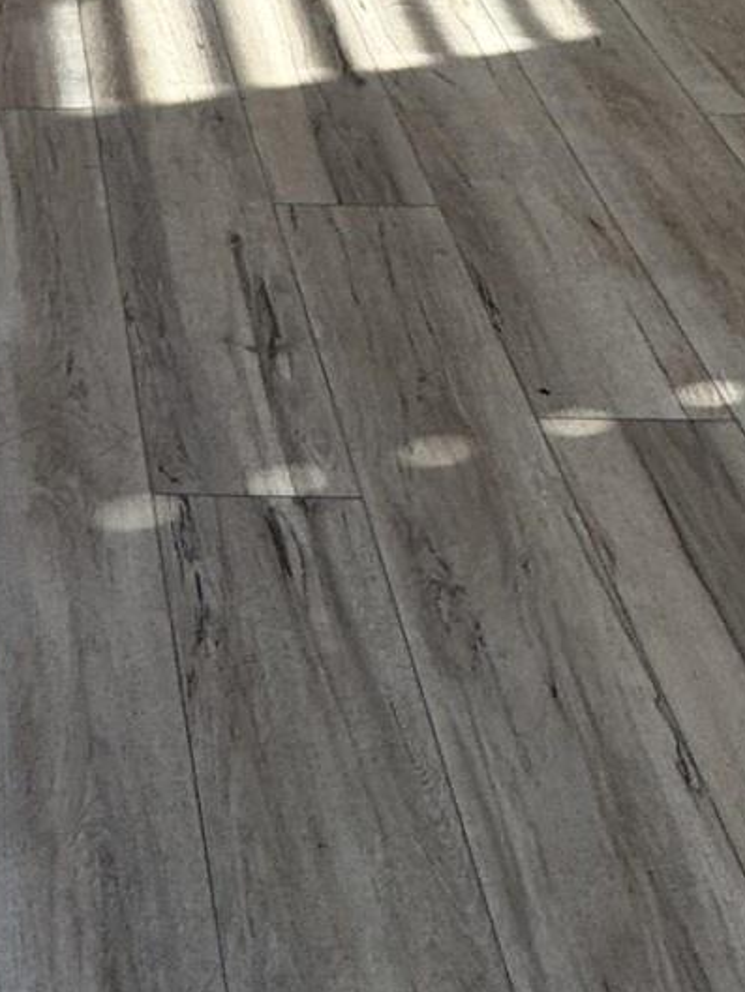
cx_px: -114
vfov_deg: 22.8
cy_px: -653
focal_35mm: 61
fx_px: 1750
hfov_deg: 22.4
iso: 80
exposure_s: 1/120
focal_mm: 2.22
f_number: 2.2
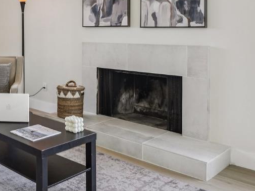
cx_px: -16
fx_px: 294
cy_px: 28
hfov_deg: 39.5
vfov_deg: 34.4
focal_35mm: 40
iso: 640
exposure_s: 1/100
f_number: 8
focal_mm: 14
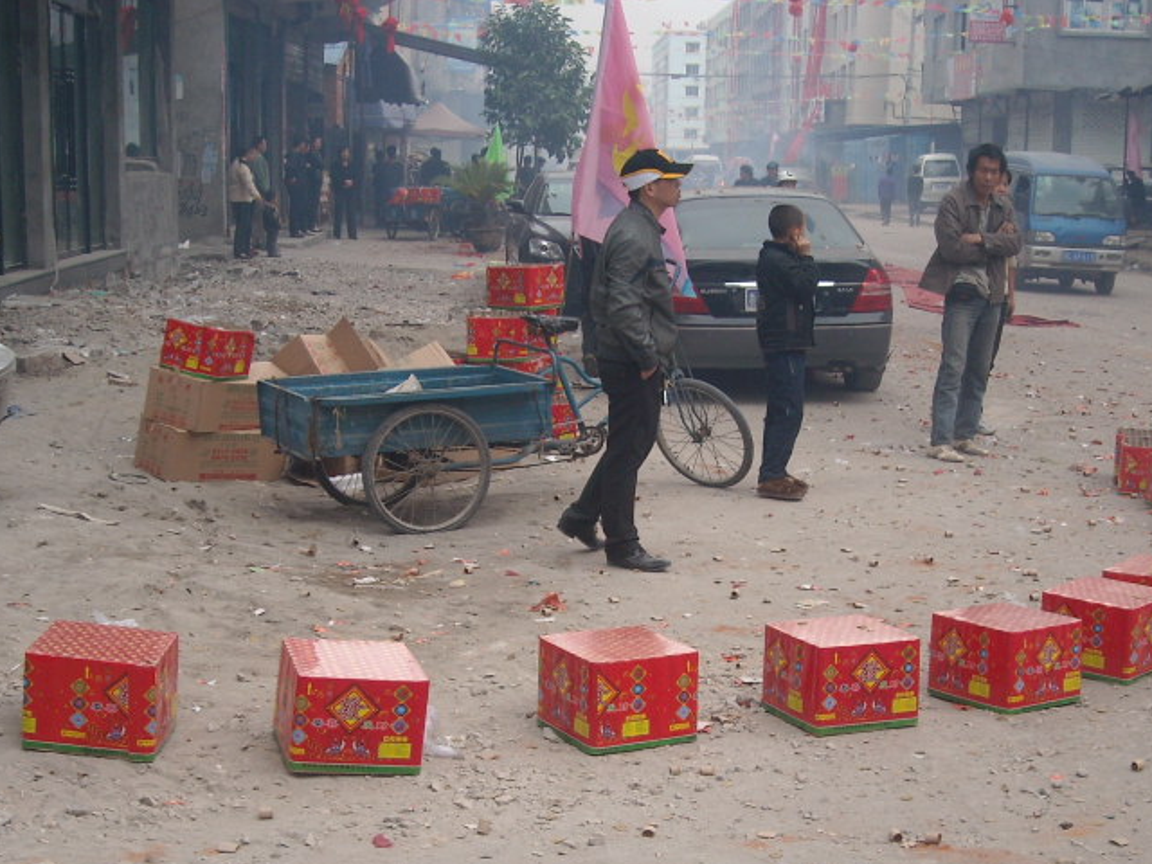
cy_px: 617
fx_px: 1864
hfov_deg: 34.3
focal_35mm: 56
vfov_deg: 25.9
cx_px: 653
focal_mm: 5.7
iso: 64
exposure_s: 1/161
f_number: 5.6
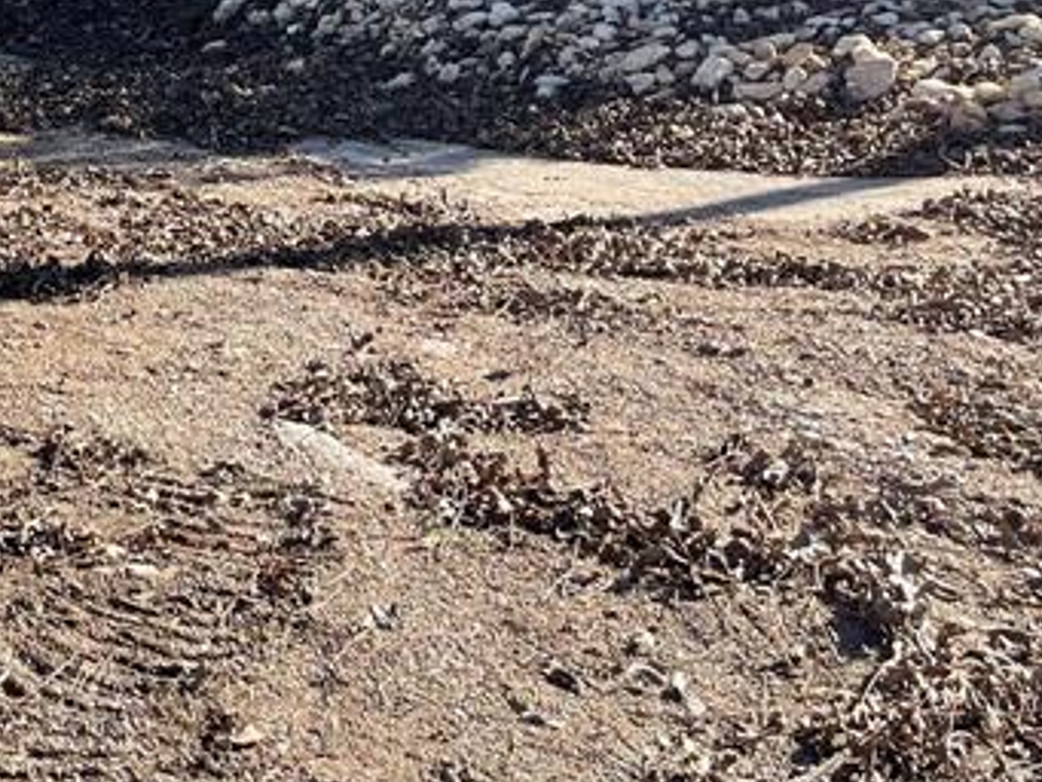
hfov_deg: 24.0
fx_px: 2258
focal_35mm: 75
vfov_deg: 18.0
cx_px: -162
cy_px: -312
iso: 32
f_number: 1.6
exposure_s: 1/1689
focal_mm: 5.1
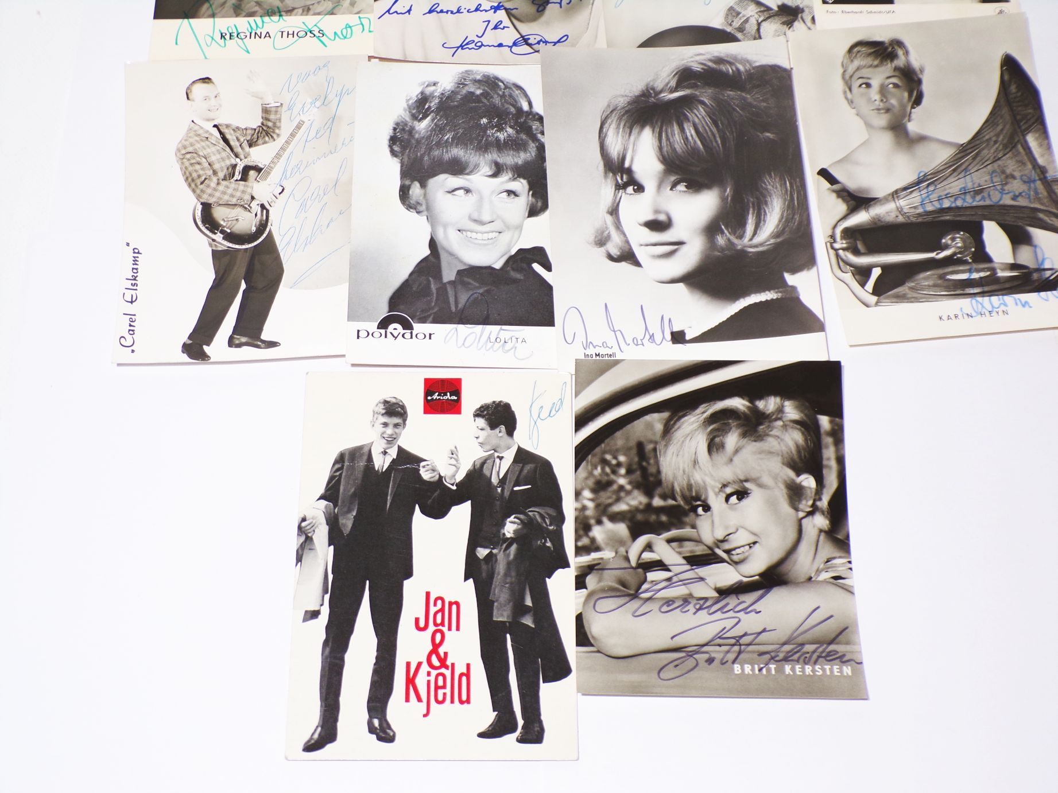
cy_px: 396
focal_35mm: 42
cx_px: 529
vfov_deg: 34.3
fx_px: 1284
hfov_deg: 44.8
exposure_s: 1/80
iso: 80
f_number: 3.4
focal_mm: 7.6
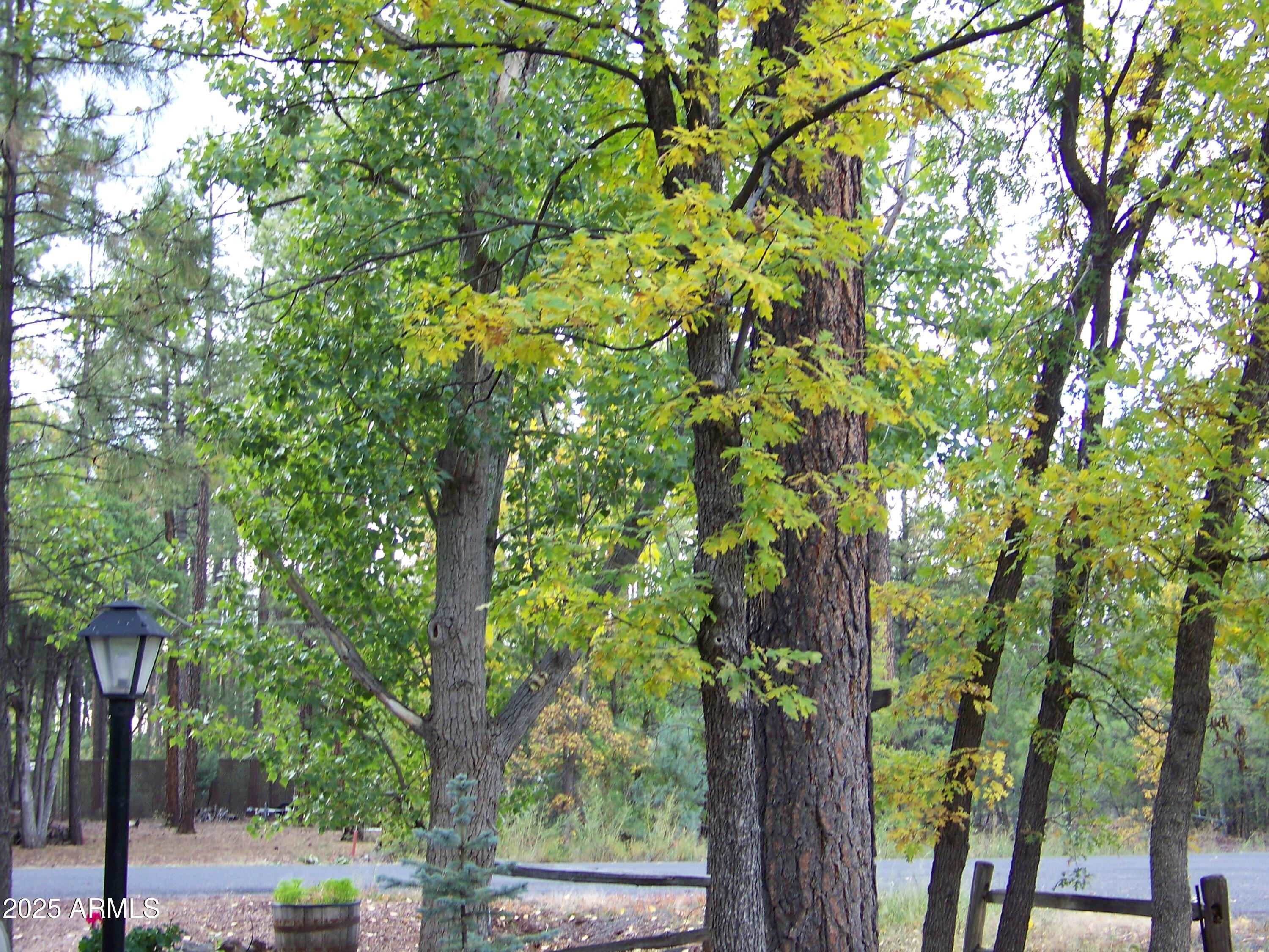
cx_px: 634
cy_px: 476
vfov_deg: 26.6
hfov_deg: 34.9
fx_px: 2016
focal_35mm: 55
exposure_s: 1/30
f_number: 3.2
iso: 64
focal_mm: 9.36
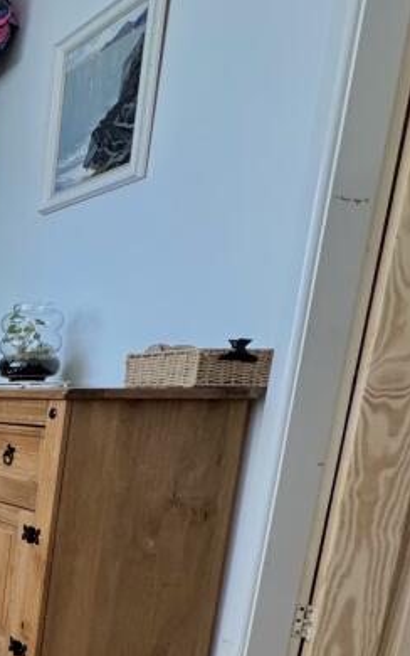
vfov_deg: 48.0
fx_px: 697
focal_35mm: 39
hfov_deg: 18.9
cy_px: 508
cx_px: -422
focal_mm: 2.22
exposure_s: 1/99
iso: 320
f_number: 2.2
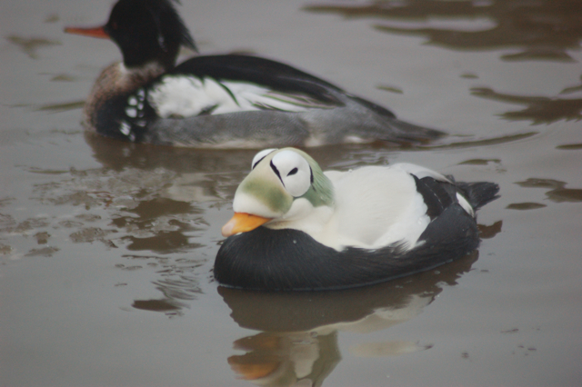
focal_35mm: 450
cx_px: 291
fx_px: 7271
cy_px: 194
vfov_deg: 3.1
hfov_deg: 4.6
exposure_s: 1/400
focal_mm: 300
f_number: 5.6
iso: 800
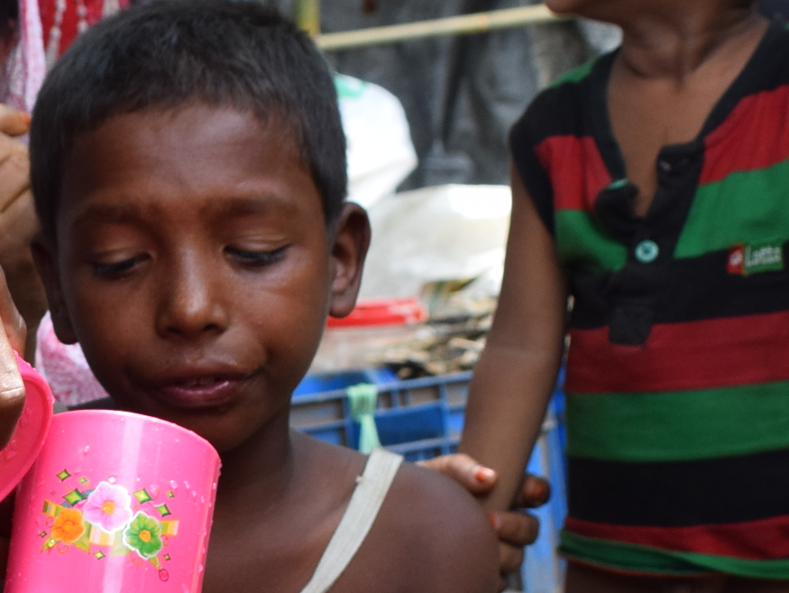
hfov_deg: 13.1
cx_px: -35
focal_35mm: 148
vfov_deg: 10.0
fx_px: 3375
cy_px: 495
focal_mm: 30
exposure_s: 1/250
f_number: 7.1
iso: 400
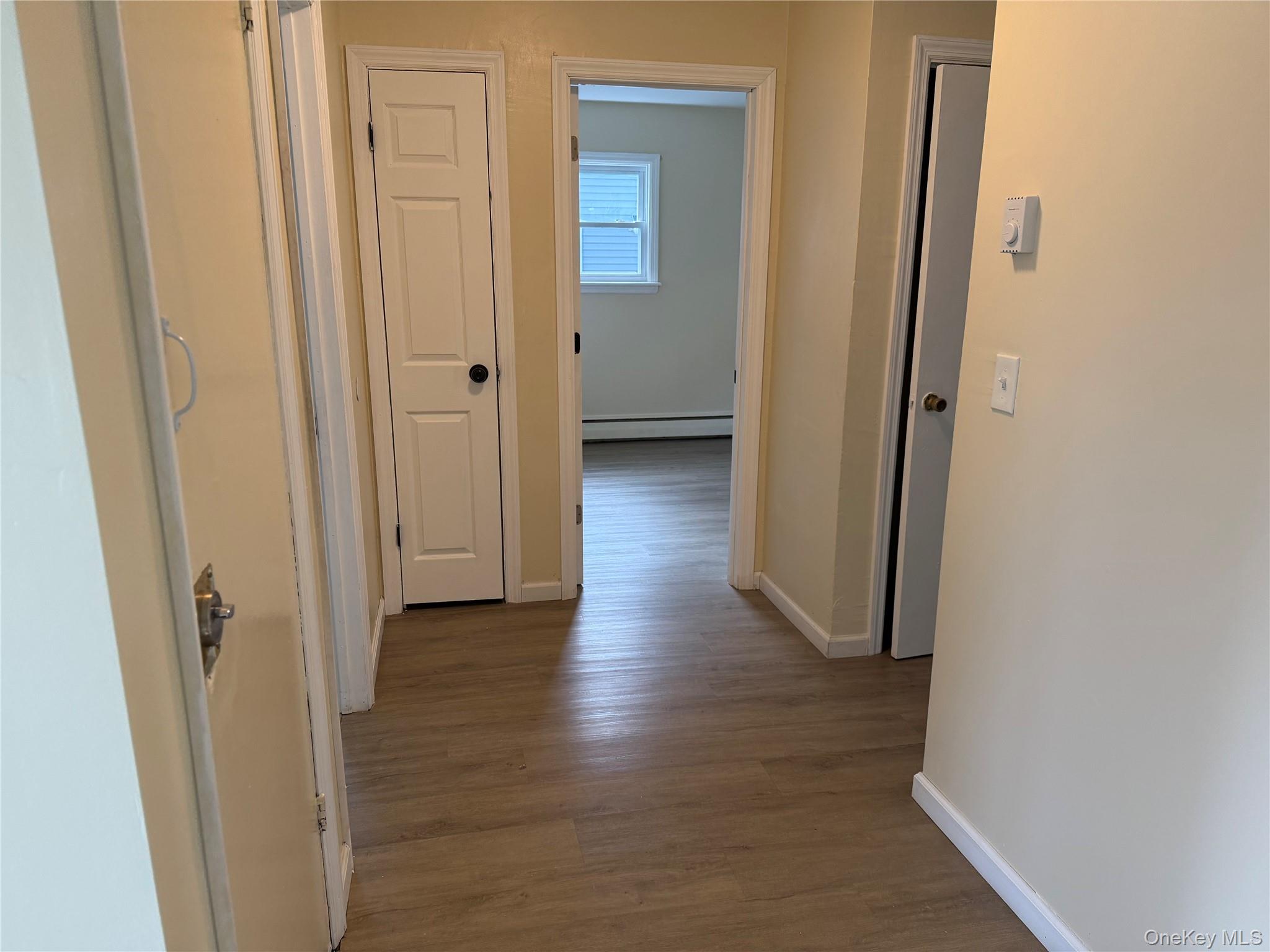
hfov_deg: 71.6
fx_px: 881
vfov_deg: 56.8
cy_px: 476
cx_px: 635
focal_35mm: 24
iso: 160
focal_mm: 6.76
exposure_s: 1/120
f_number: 1.78
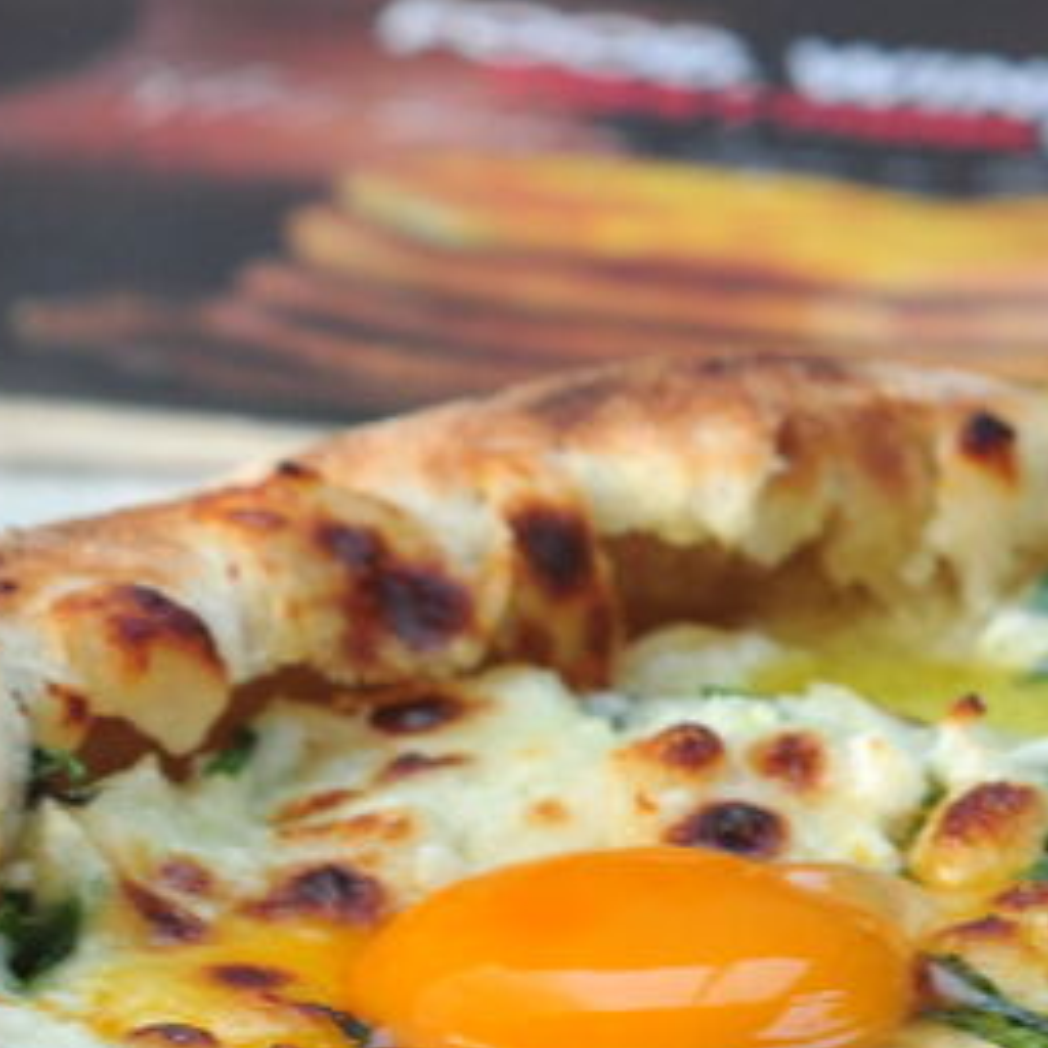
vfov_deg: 7.2
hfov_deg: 7.1
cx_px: -479
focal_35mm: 244
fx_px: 8358
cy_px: 841
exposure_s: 1/100
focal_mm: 50
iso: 250
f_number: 5
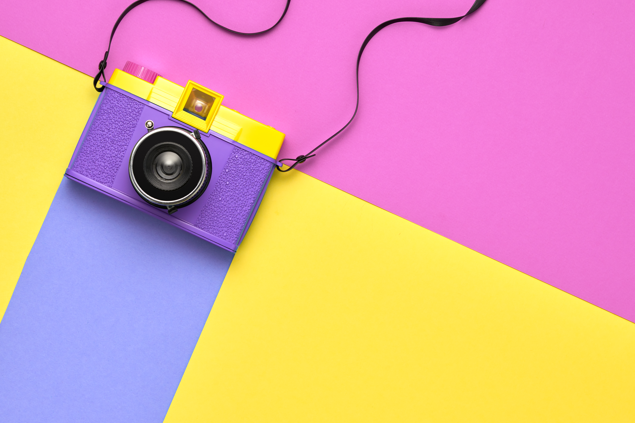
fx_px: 2540
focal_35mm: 144
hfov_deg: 14.2
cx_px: 288
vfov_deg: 9.5
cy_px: 202
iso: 100
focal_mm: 110
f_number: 11
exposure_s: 1/250
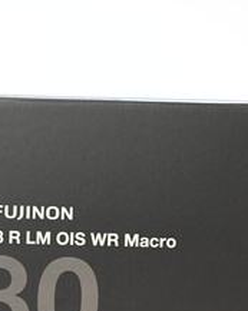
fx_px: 1315
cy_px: 236
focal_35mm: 143
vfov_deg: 13.4
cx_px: -77
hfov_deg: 10.5
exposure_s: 1/60
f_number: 4
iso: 3200
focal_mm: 50
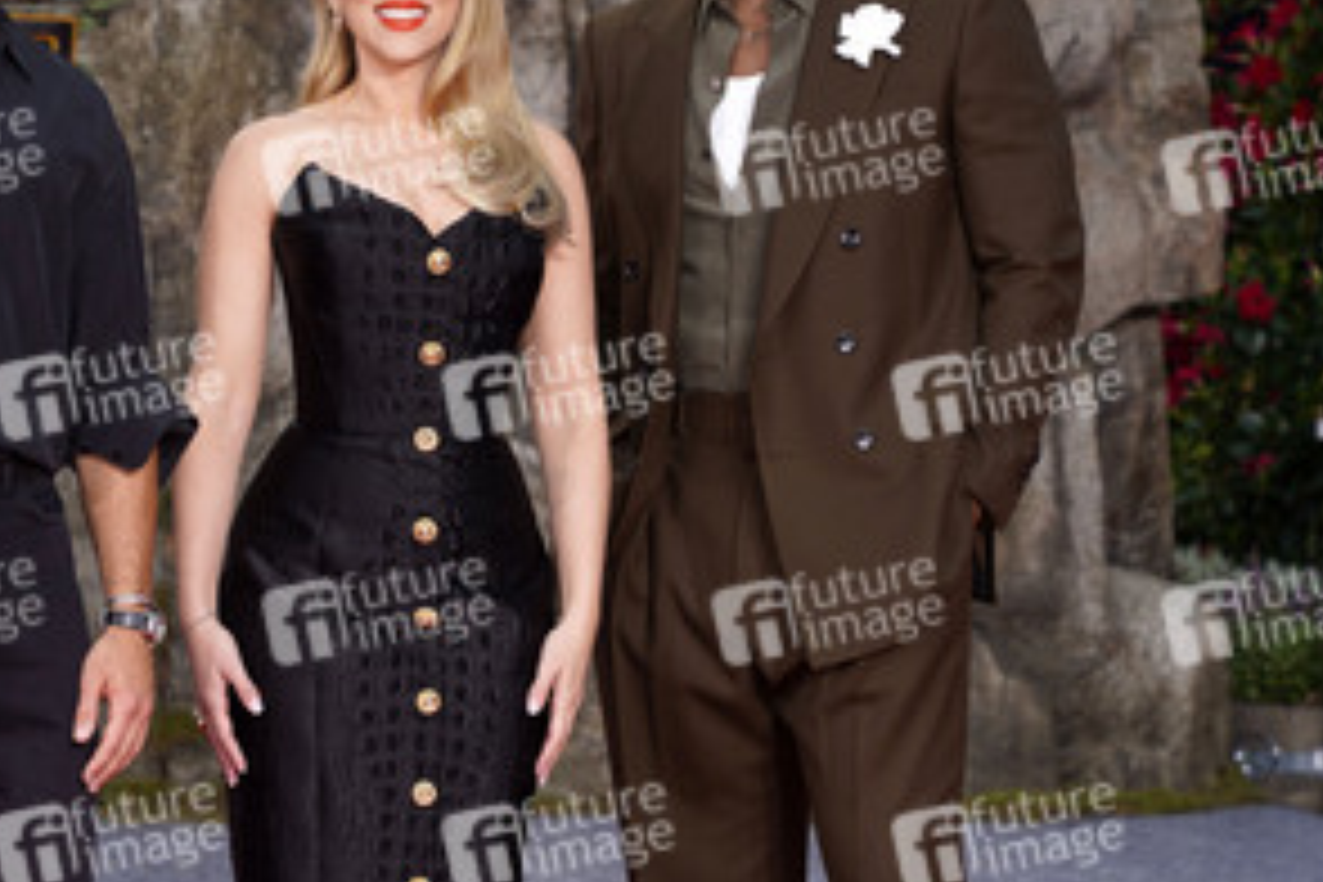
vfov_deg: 6.7
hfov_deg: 10.1
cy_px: 274
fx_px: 7496
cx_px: 439
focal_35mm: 204
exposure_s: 1/160
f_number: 5.6
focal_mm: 133
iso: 200
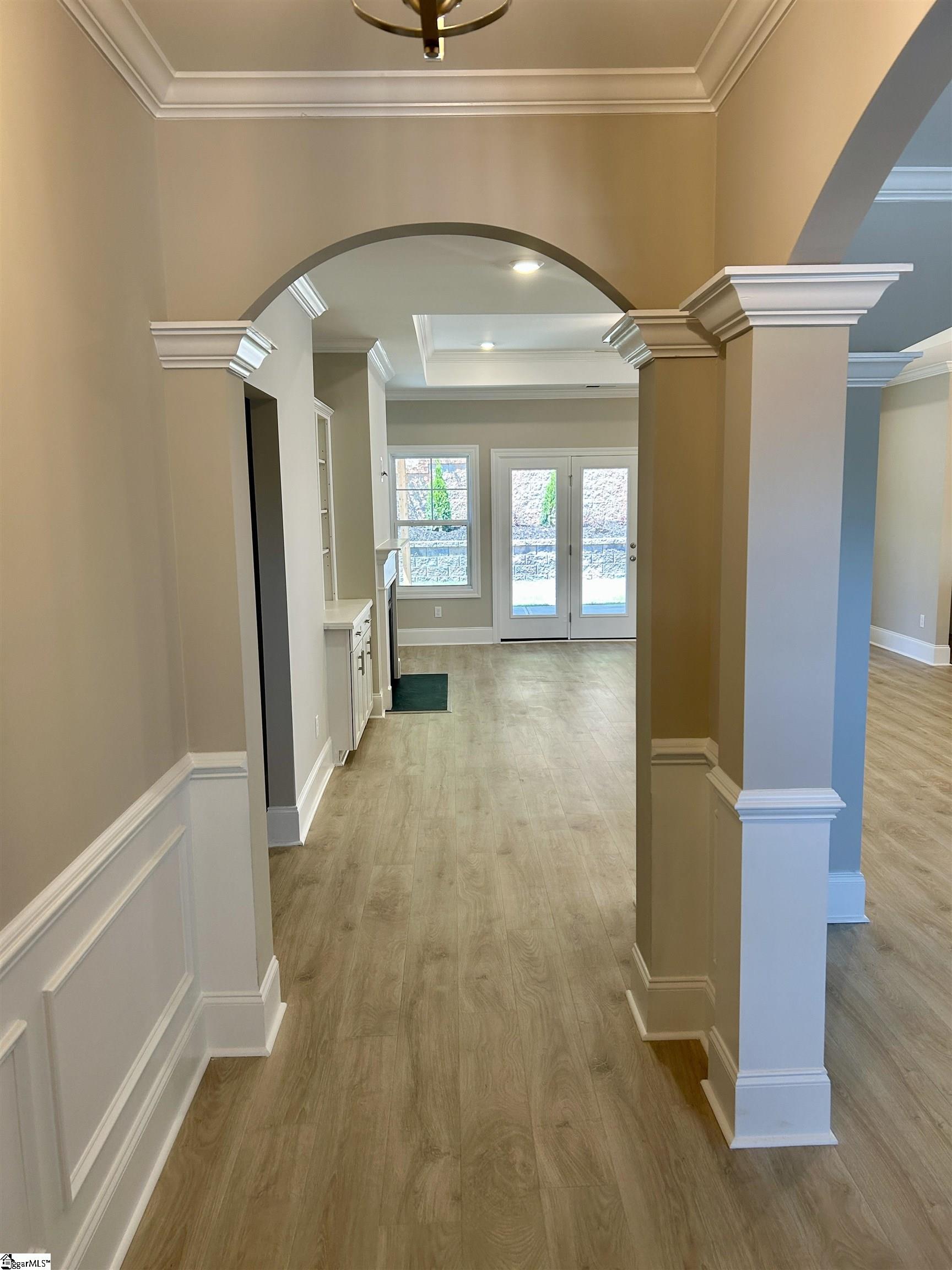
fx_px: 953
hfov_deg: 53.1
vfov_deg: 67.3
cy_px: 635
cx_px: 476
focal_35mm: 26
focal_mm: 5.7
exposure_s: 1/120
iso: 80
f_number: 1.5
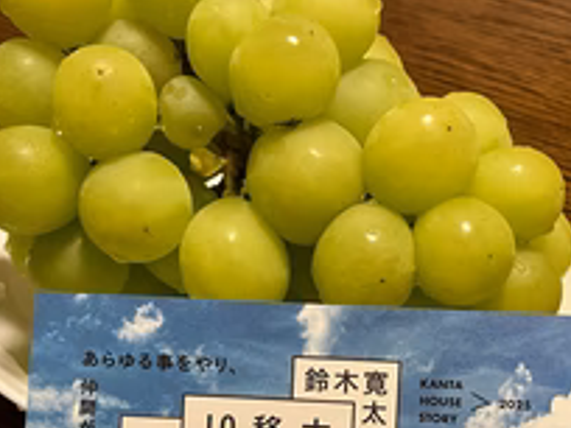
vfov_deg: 25.6
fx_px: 907
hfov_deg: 34.8
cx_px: 341
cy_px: 394
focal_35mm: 55
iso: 125
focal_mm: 3.99
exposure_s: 1/50
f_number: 1.8
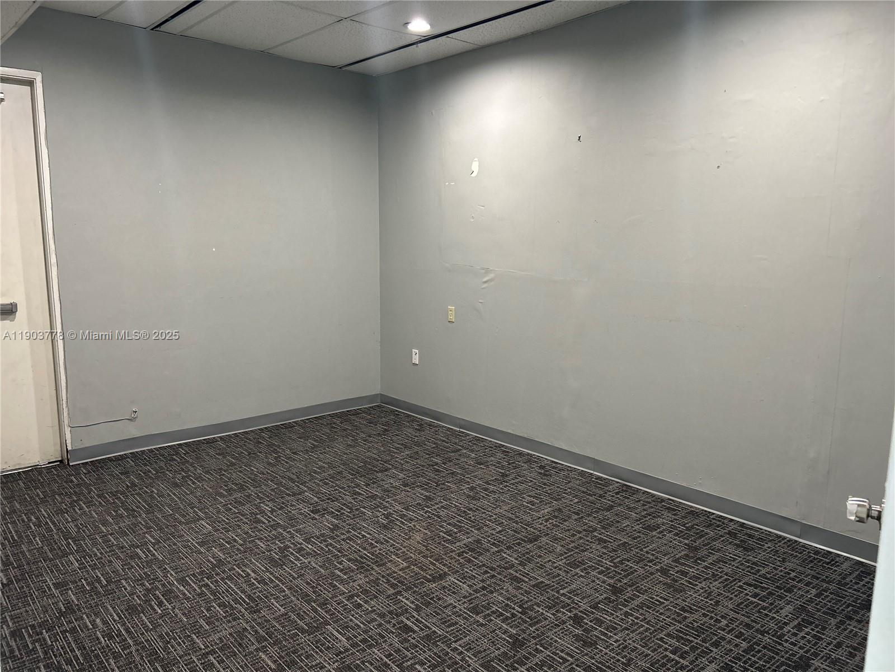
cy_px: 336
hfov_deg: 67.3
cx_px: 448
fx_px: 672
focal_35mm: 26
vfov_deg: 53.1
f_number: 1.5
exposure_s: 1/60
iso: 200
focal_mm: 5.7
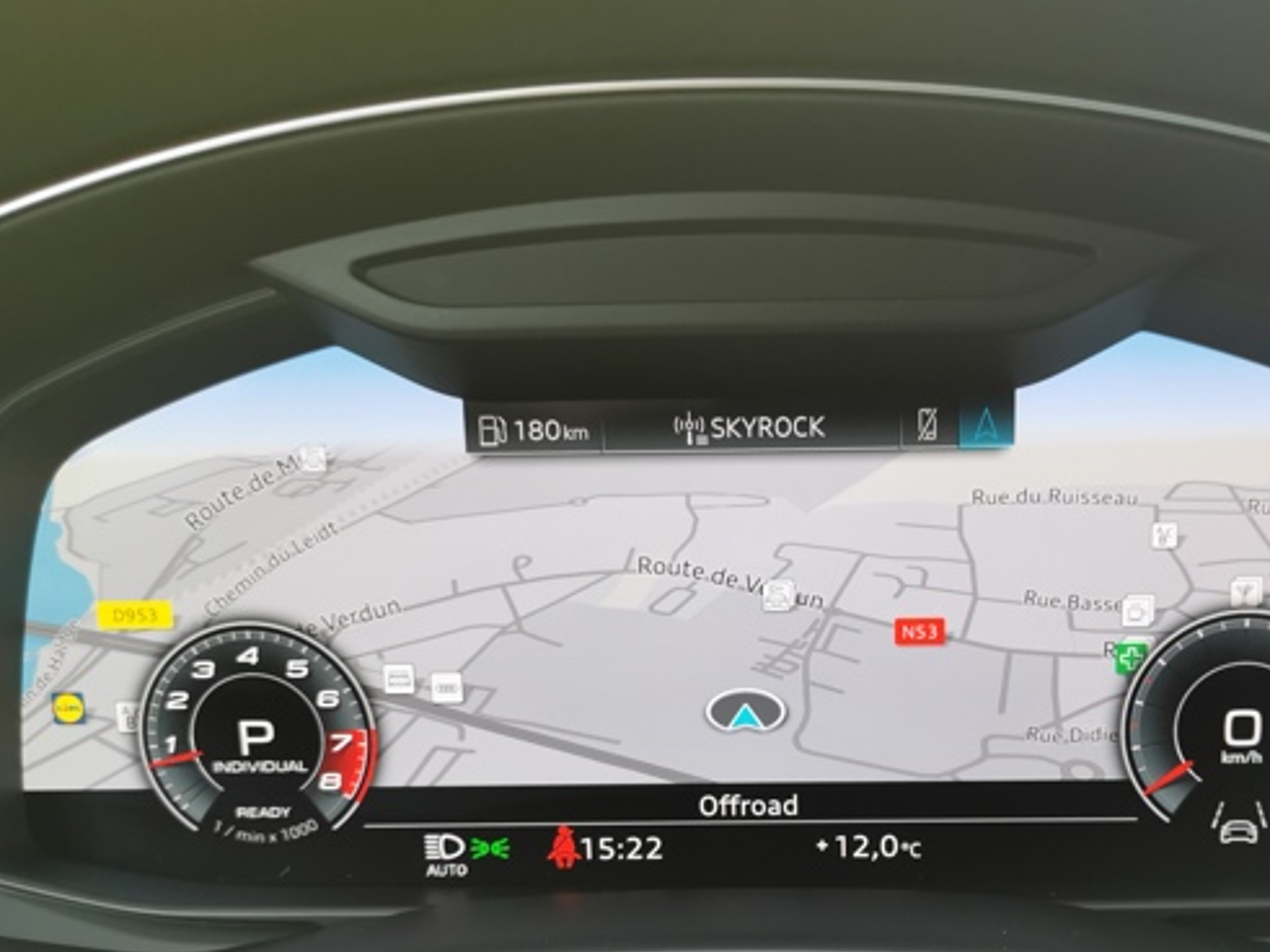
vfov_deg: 32.3
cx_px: 807
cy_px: 693
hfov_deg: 42.6
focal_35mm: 44
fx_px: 1614
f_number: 1.8
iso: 80
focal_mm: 5.58
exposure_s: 1/100
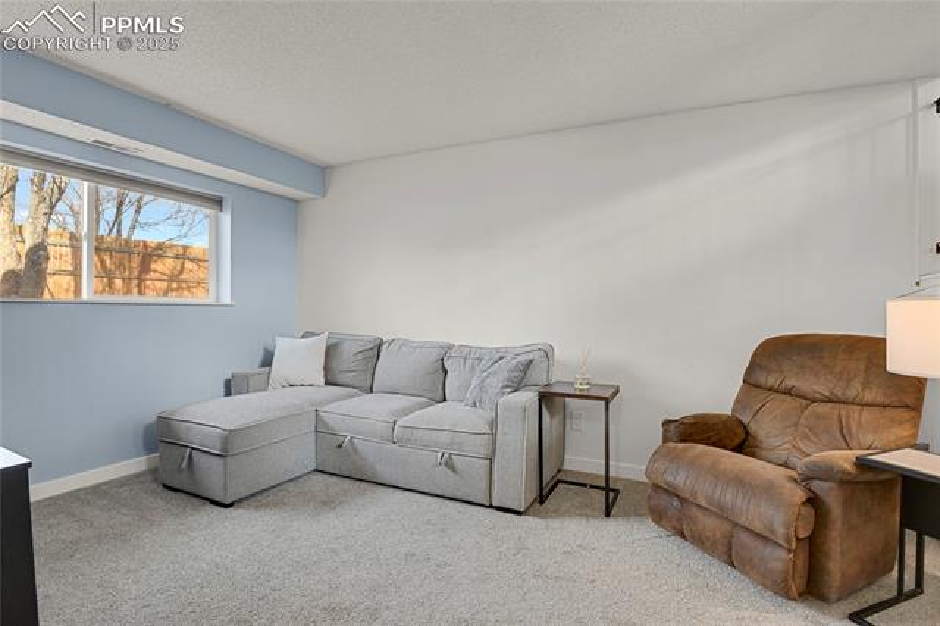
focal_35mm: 17
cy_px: 313
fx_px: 444
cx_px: 470
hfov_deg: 93.3
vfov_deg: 70.4
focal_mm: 17
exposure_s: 2.5
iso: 250
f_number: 8
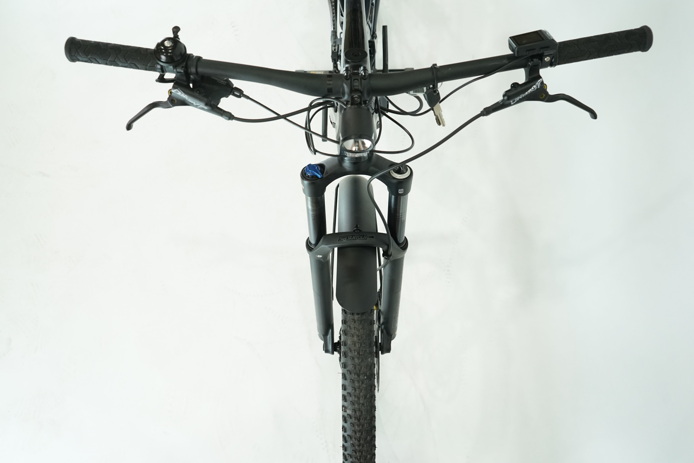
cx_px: 345
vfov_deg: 43.6
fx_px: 578
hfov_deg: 61.9
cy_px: 226
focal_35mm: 30
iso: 1600
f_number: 5
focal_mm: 29
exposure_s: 1/200
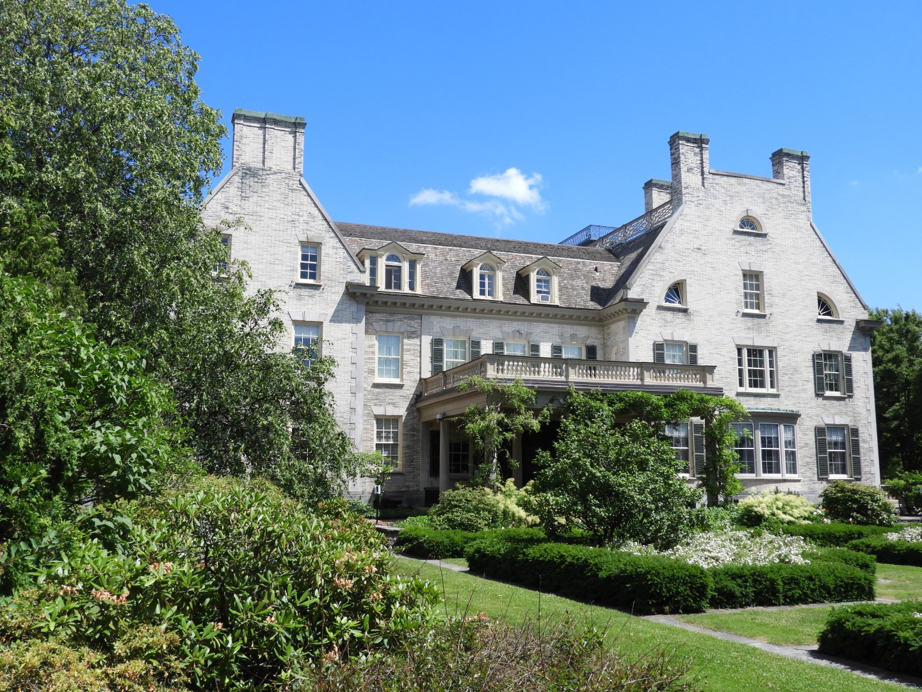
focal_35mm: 33
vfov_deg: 42.9
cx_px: 461
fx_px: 879
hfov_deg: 55.4
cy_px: 346
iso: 100
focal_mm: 5.9
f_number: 3.6
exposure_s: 1/800
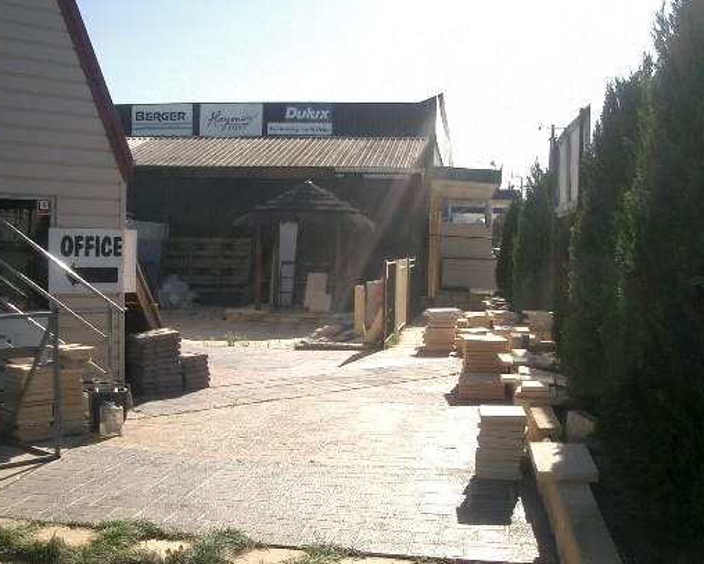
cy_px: 298
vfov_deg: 34.9
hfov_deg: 42.9
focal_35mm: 43
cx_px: 359
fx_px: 896
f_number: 4.3
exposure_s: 1/400
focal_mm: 5.8
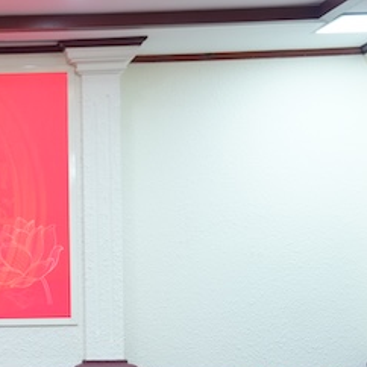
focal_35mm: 104
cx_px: -165
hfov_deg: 15.6
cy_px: 328
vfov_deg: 16.5
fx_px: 1247
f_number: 3.2
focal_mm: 37
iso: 1250
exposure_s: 1/160
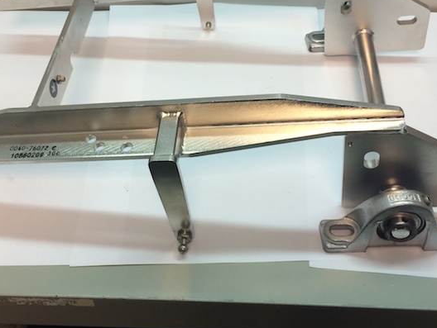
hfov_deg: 43.8
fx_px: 543
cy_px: 126
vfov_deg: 33.5
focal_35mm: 43
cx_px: 202
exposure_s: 1/33
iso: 40
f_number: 2.2
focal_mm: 4.15
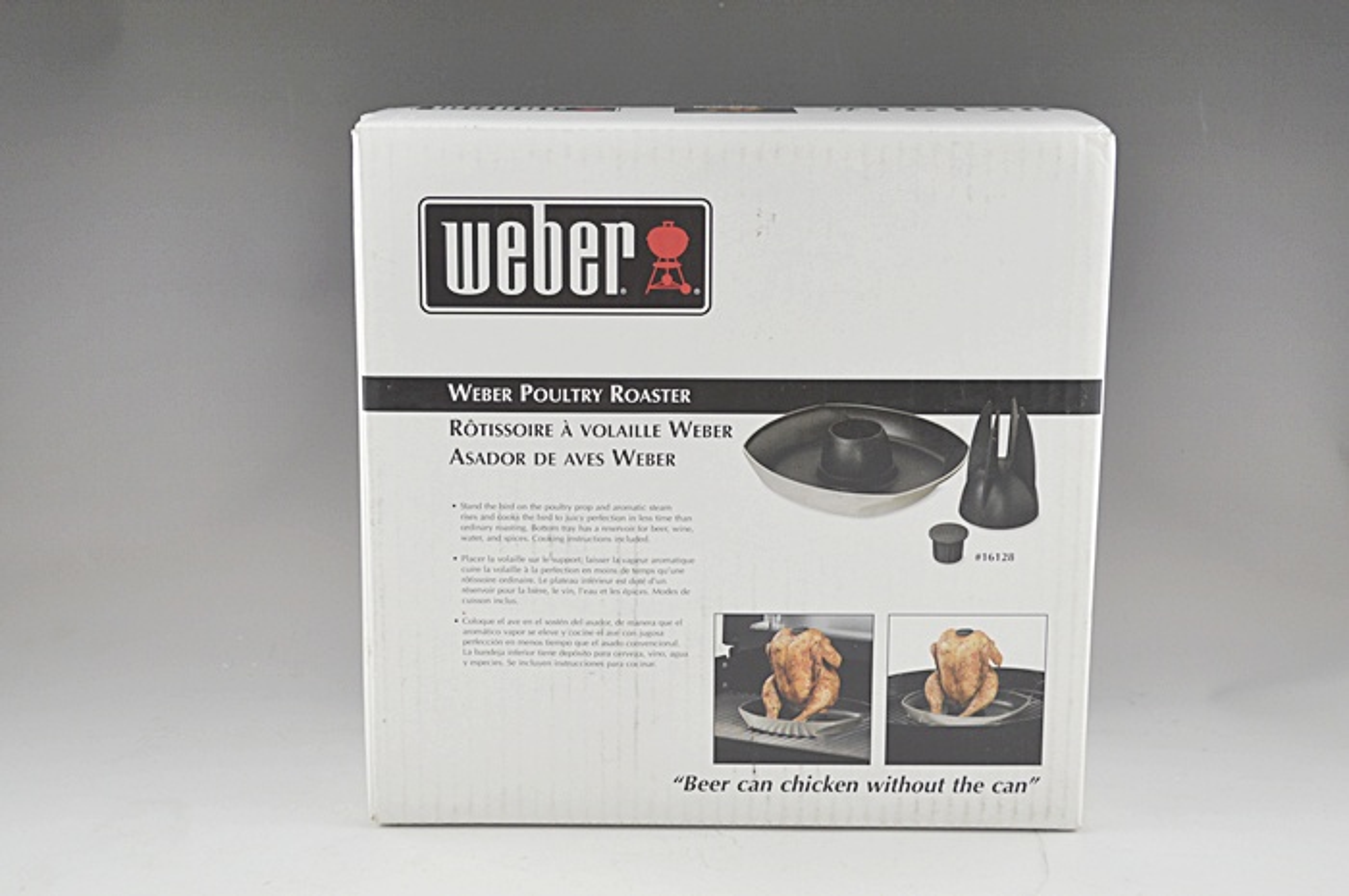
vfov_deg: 23.7
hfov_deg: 35.1
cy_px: 448
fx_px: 2133
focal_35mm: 57
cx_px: 674
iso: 400
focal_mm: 38
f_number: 5
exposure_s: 1/50
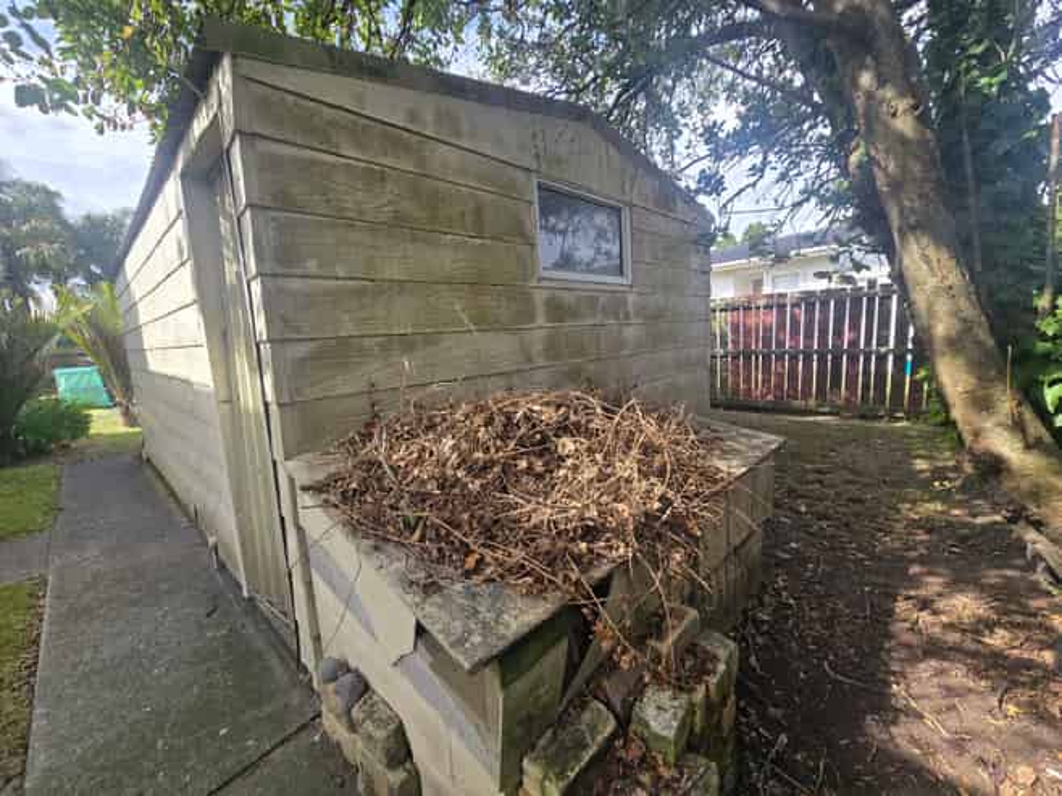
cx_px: 531
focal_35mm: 13
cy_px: 398
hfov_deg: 106.2
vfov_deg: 89.9
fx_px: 399
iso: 50
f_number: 2.2
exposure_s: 1/794
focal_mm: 2.2
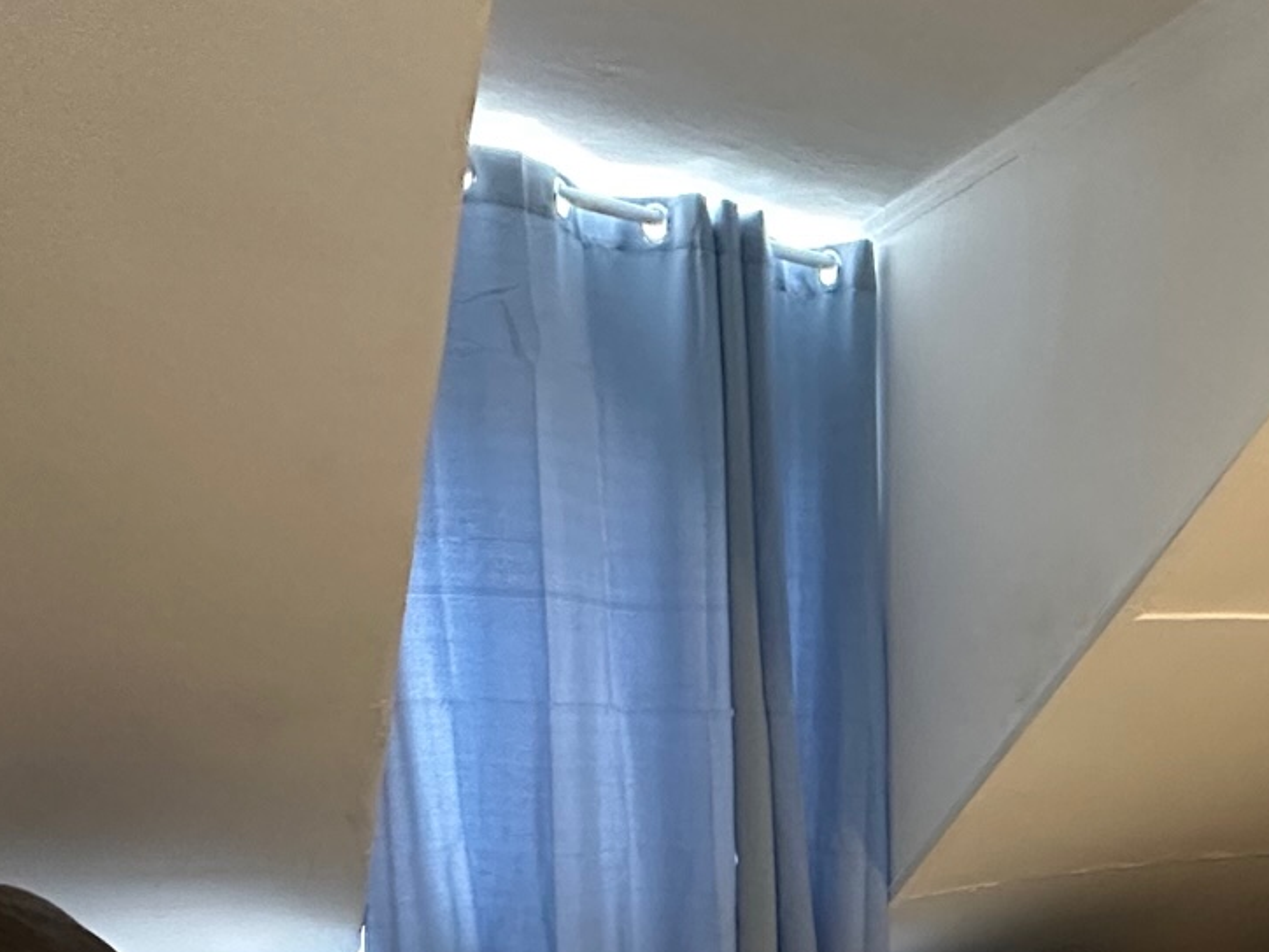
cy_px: 1098
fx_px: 1430
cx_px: 1099
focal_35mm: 39
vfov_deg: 31.7
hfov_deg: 44.3
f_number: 2.2
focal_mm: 2.22
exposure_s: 1/60
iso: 500
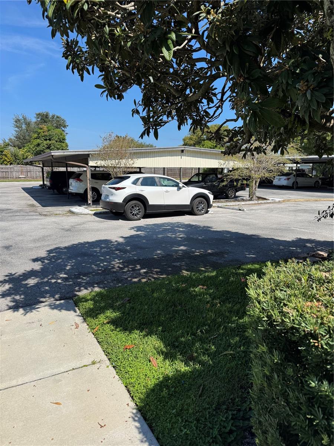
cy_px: 223
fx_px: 309
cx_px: 167
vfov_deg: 71.6
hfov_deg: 56.8
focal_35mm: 24
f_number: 1.78
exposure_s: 1/4608
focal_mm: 6.76
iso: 80
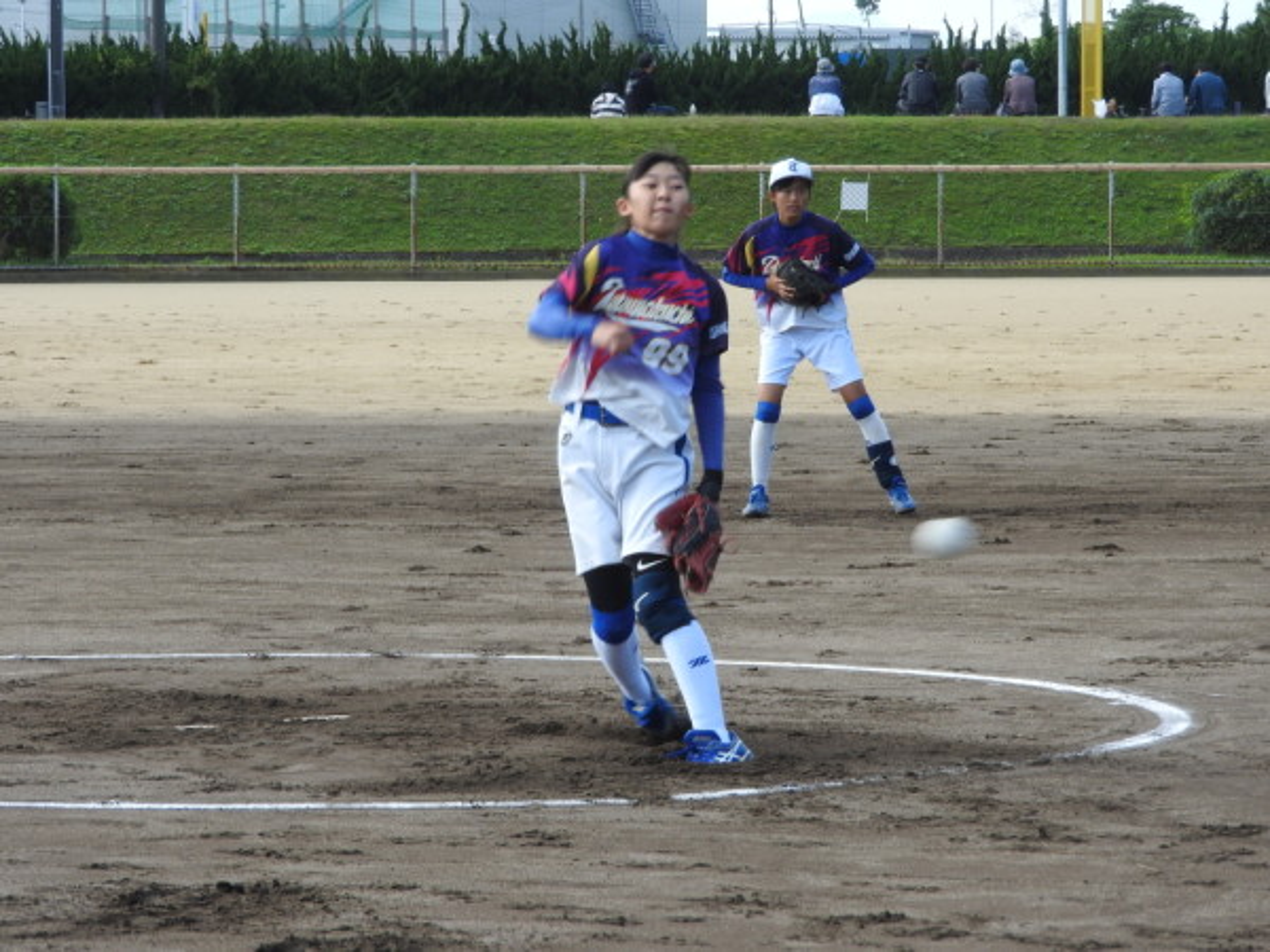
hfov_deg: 11.0
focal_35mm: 180
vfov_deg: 8.2
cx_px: 635
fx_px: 6604
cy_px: 476
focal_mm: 32.2
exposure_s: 1/200
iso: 100
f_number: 5.3
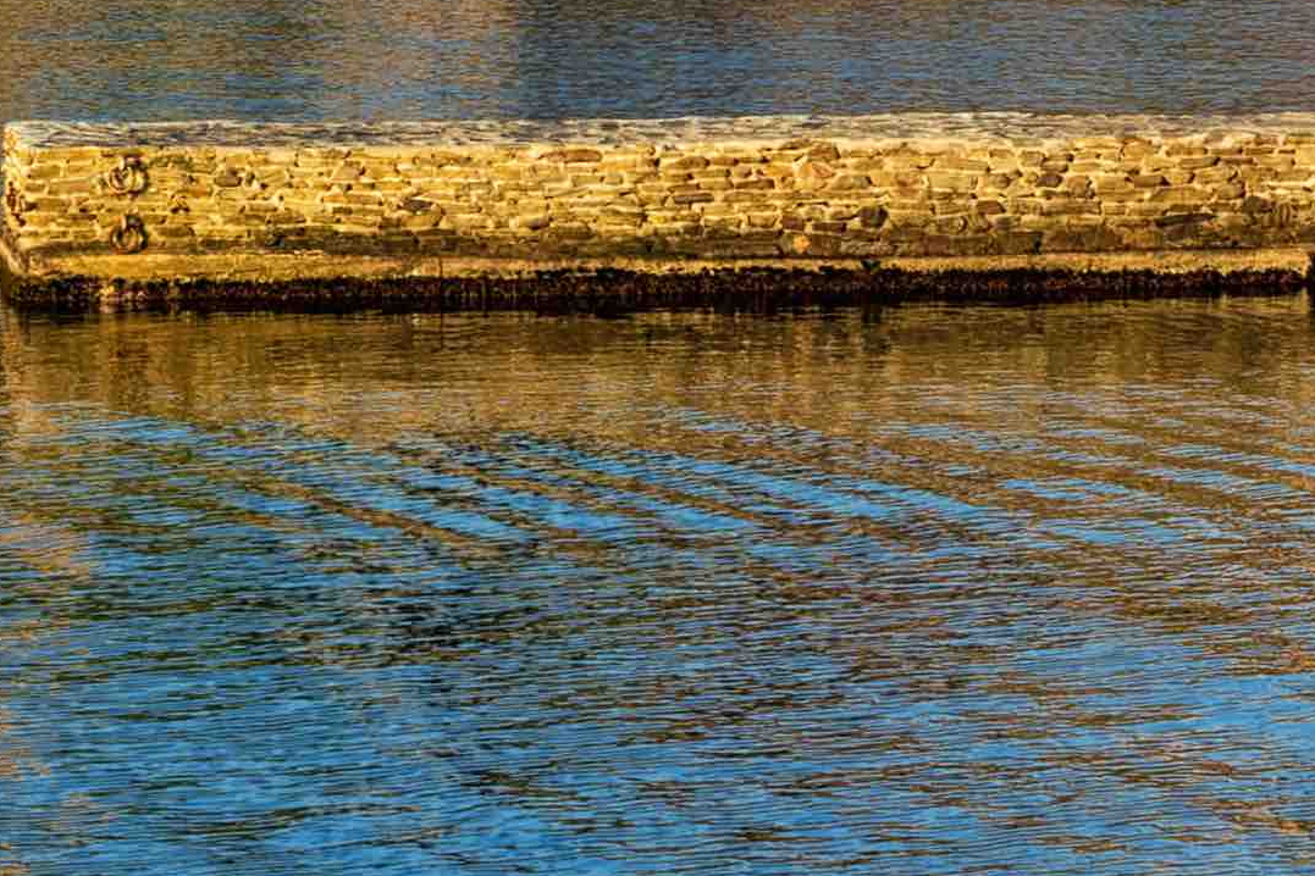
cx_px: 1515
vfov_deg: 10.7
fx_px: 4493
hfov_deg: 16.1
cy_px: -536
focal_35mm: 123
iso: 64
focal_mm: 18
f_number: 45
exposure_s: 1/60
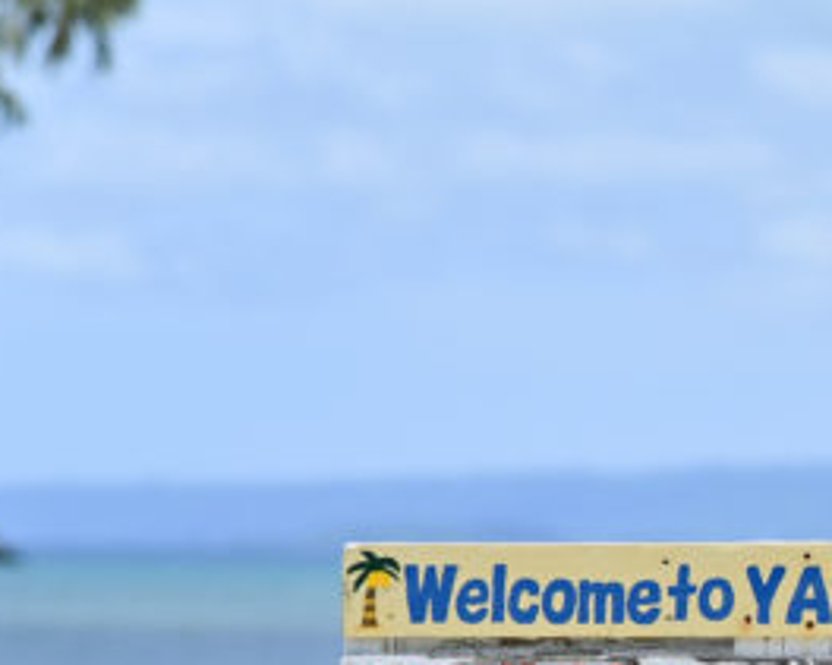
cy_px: 991
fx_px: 10732
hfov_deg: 4.4
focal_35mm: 436
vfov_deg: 3.5
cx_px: 1062
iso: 100
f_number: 4
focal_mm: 120
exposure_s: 1/1250
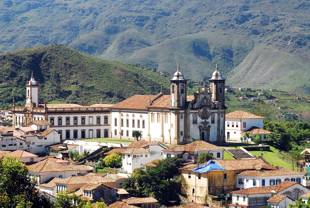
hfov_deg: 12.4
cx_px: 155
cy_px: 104
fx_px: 1422
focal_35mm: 165
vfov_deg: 8.3
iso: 100
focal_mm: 110
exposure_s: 1/320
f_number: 5.6
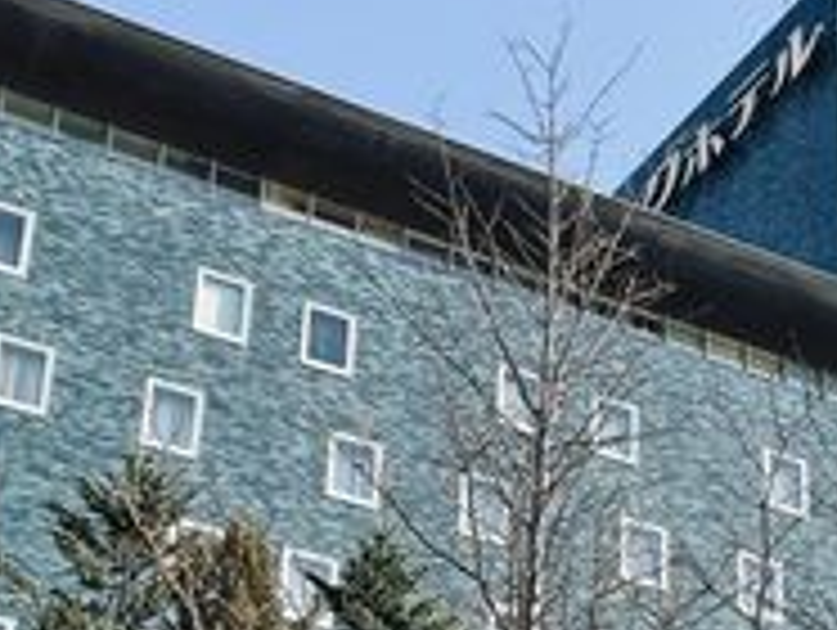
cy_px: 459
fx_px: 2494
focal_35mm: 103
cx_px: 698
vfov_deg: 14.4
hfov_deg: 18.8
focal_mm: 6.86
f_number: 1.78
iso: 64
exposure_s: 1/1497
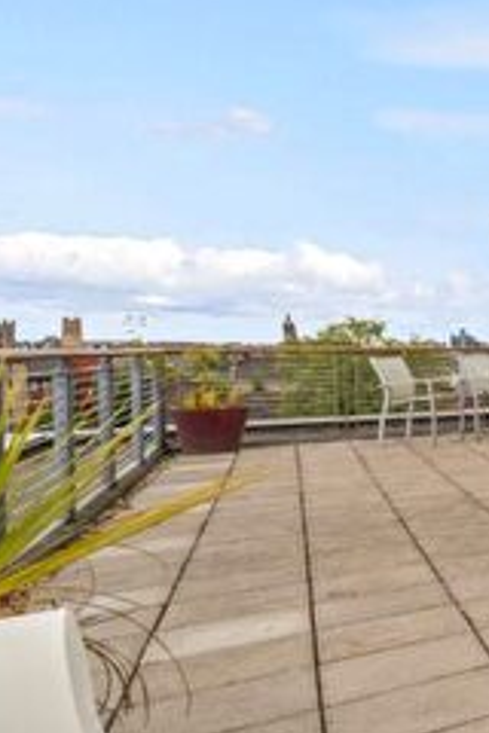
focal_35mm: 35
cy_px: 345
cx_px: 1045
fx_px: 713
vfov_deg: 54.4
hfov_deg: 17.7
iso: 800
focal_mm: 12
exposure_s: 1/25
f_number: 22
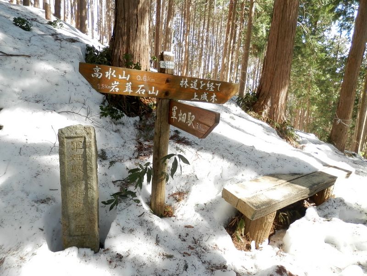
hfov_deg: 69.4
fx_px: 265
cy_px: 138
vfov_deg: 54.9
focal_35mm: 25
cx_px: 184
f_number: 3
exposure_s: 1/80
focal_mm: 4.5
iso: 80
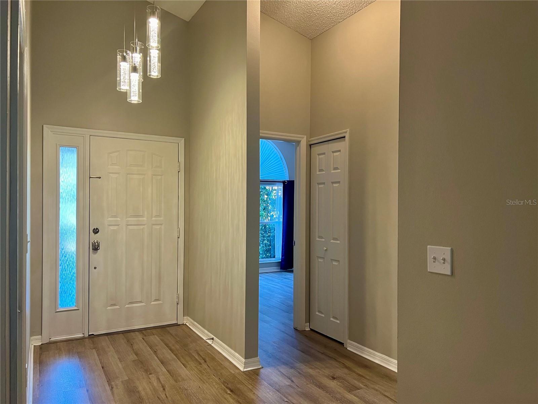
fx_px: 404
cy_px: 202
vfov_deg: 53.1
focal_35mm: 26
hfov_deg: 67.3
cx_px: 269
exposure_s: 1/60
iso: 100
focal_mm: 5.7
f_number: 1.5
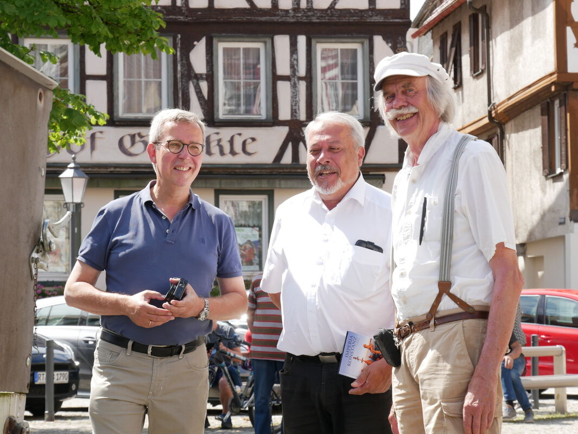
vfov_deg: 11.4
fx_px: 2172
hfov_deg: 15.2
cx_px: 289
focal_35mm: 130
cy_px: 217
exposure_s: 1/160
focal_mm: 65
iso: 200
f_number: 8
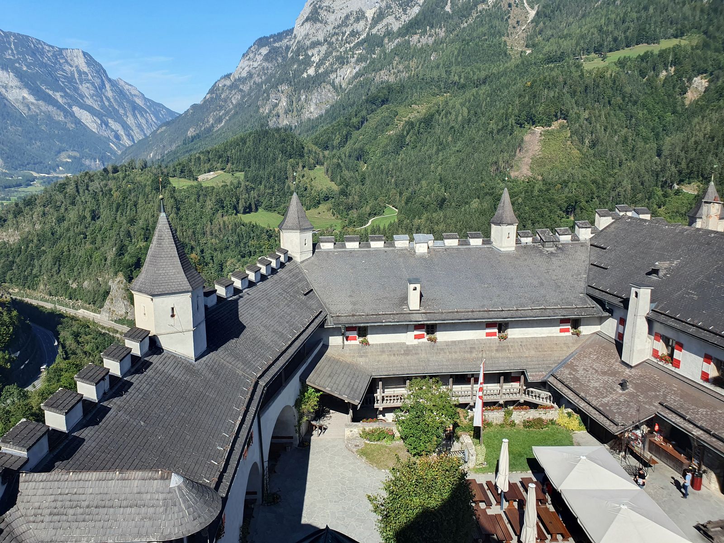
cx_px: 362
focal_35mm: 26
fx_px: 544
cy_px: 272
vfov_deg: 53.1
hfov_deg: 67.3
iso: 50
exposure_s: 1/1296
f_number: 2.4
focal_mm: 4.32
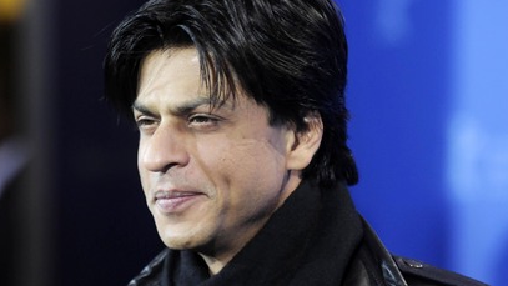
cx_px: 216
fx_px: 3120
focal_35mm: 232
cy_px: 128
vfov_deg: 5.2
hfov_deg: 9.3
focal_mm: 125
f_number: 2.8
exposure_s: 1/125
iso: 800
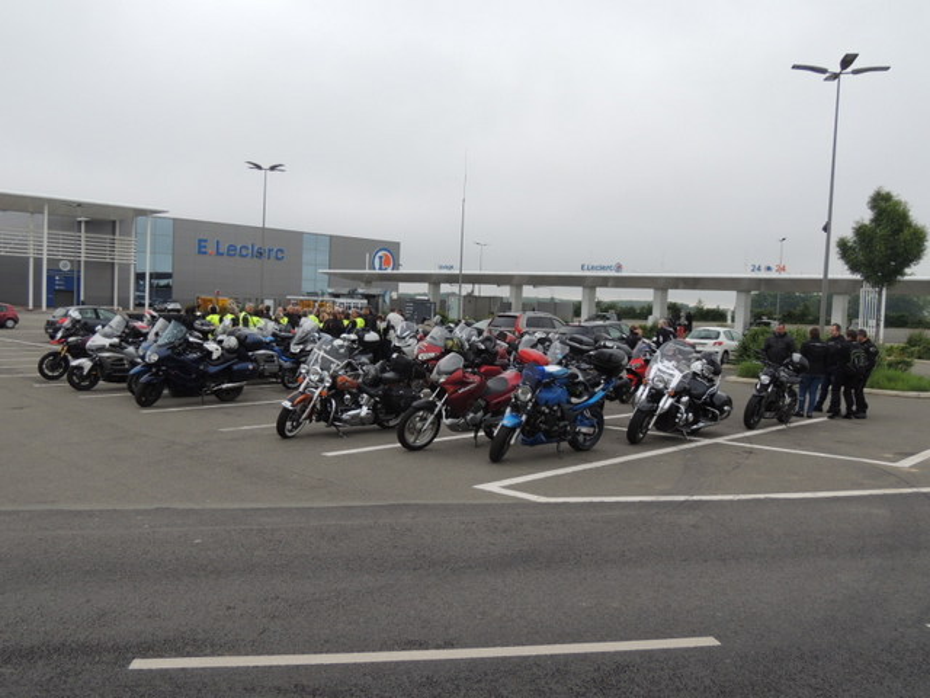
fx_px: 806
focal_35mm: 30
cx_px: 465
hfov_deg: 60.0
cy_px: 349
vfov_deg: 46.8
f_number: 3.1
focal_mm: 5.3
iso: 100
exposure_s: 1/640
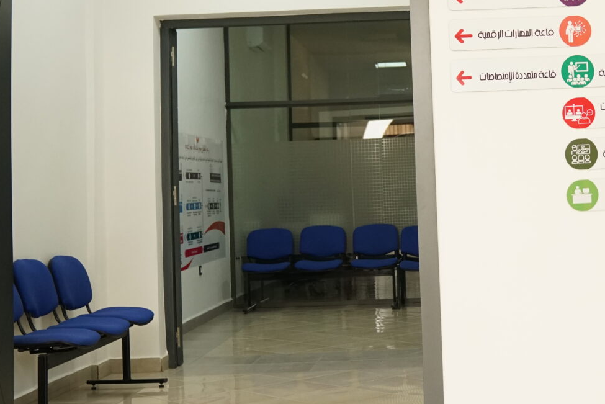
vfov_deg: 21.3
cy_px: 77
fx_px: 1059
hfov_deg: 31.0
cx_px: 487
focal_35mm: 63
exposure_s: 1/500
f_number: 2.8
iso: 1600
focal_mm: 24
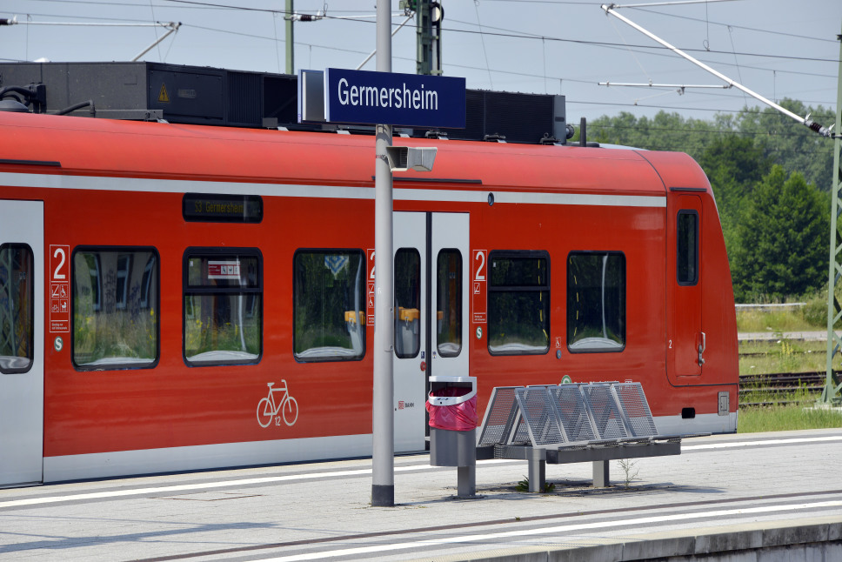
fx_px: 4445
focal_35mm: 190
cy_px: 281
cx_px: 421
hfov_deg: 10.8
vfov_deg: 7.2
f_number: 10
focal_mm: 190
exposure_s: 1/400
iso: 200
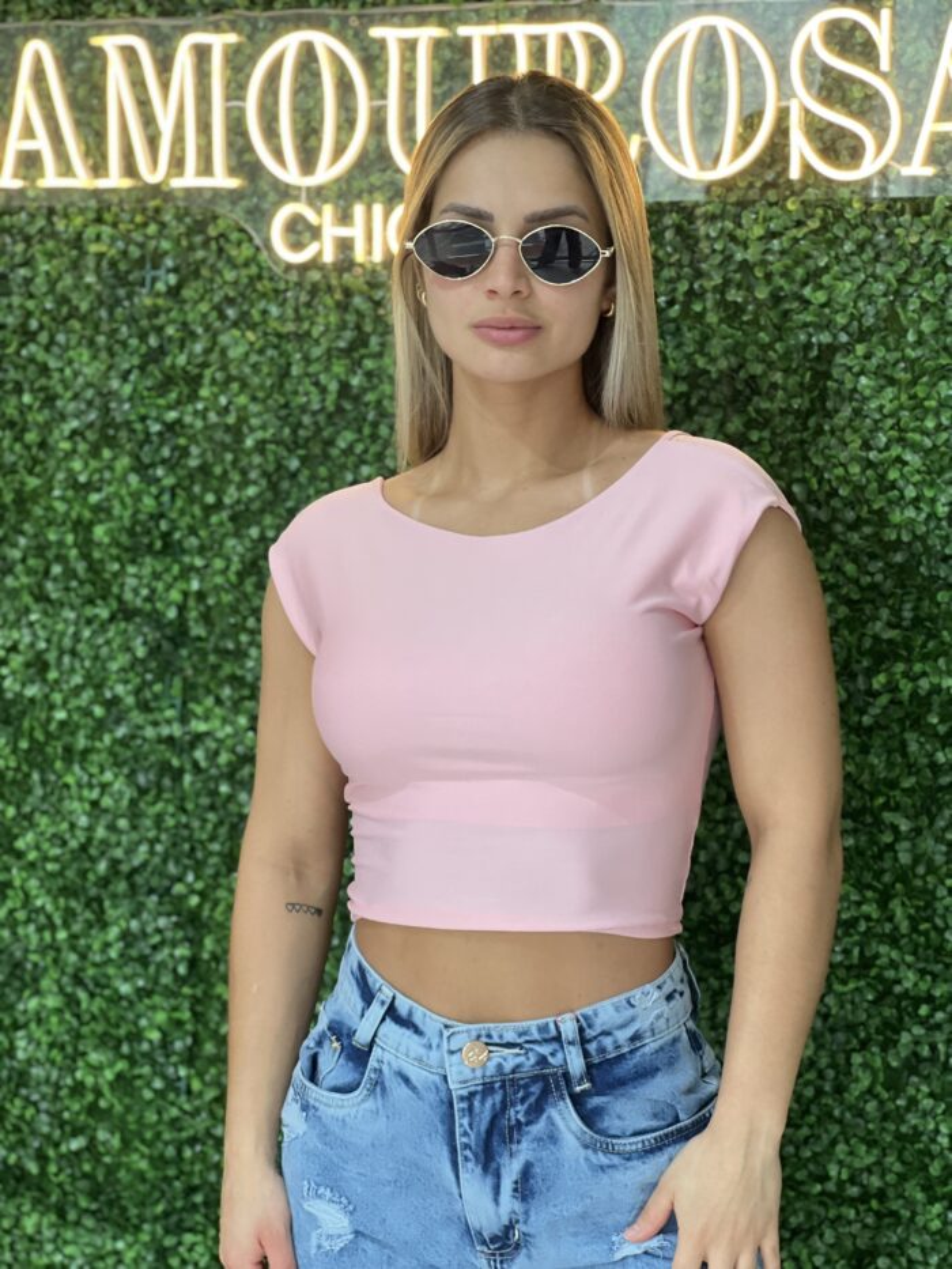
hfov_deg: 19.1
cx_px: 476
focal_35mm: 77
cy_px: 634
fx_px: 2823
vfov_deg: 25.3
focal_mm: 9
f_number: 2.8
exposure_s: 1/120
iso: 160
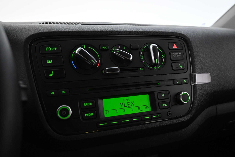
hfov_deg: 60.7
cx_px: 118
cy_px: 78
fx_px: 201
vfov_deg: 42.6
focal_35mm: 31
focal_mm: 20.5
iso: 2000
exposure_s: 1/30
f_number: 3.8
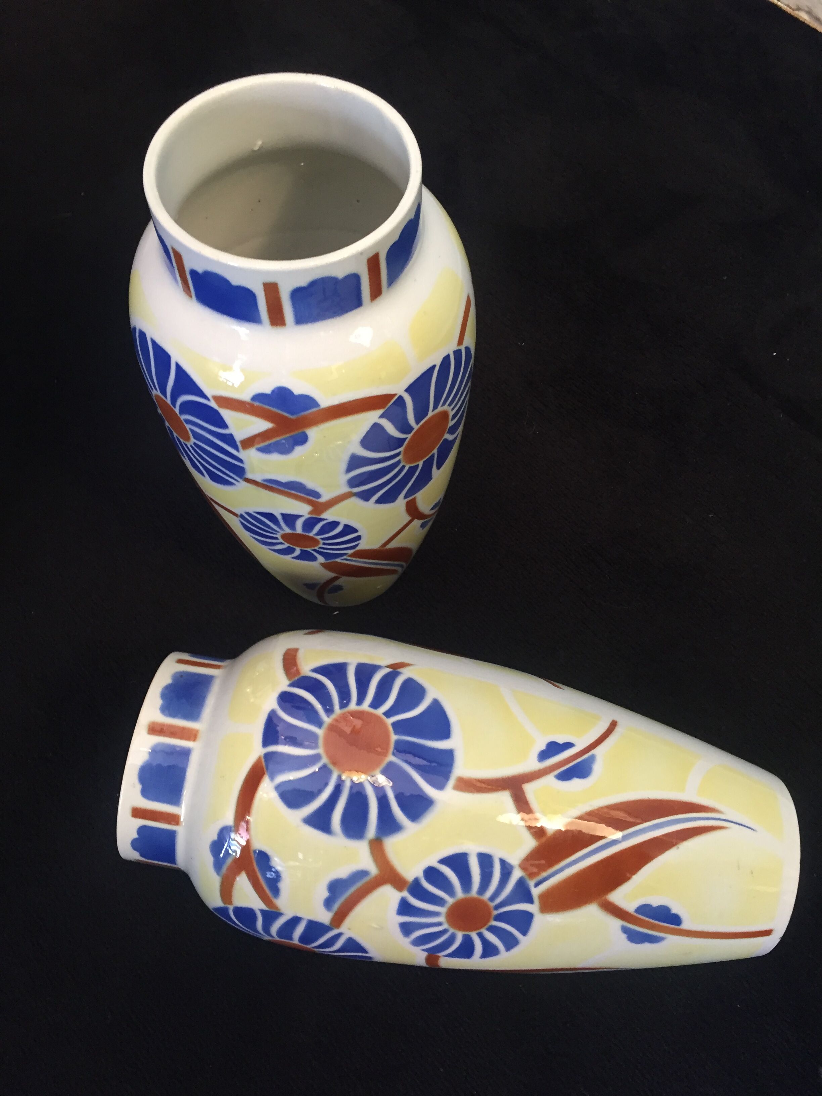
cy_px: 548
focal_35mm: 29
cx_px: 411
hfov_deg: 48.2
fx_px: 918
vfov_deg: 61.7
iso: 160
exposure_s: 1/33
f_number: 2.2
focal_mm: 4.15
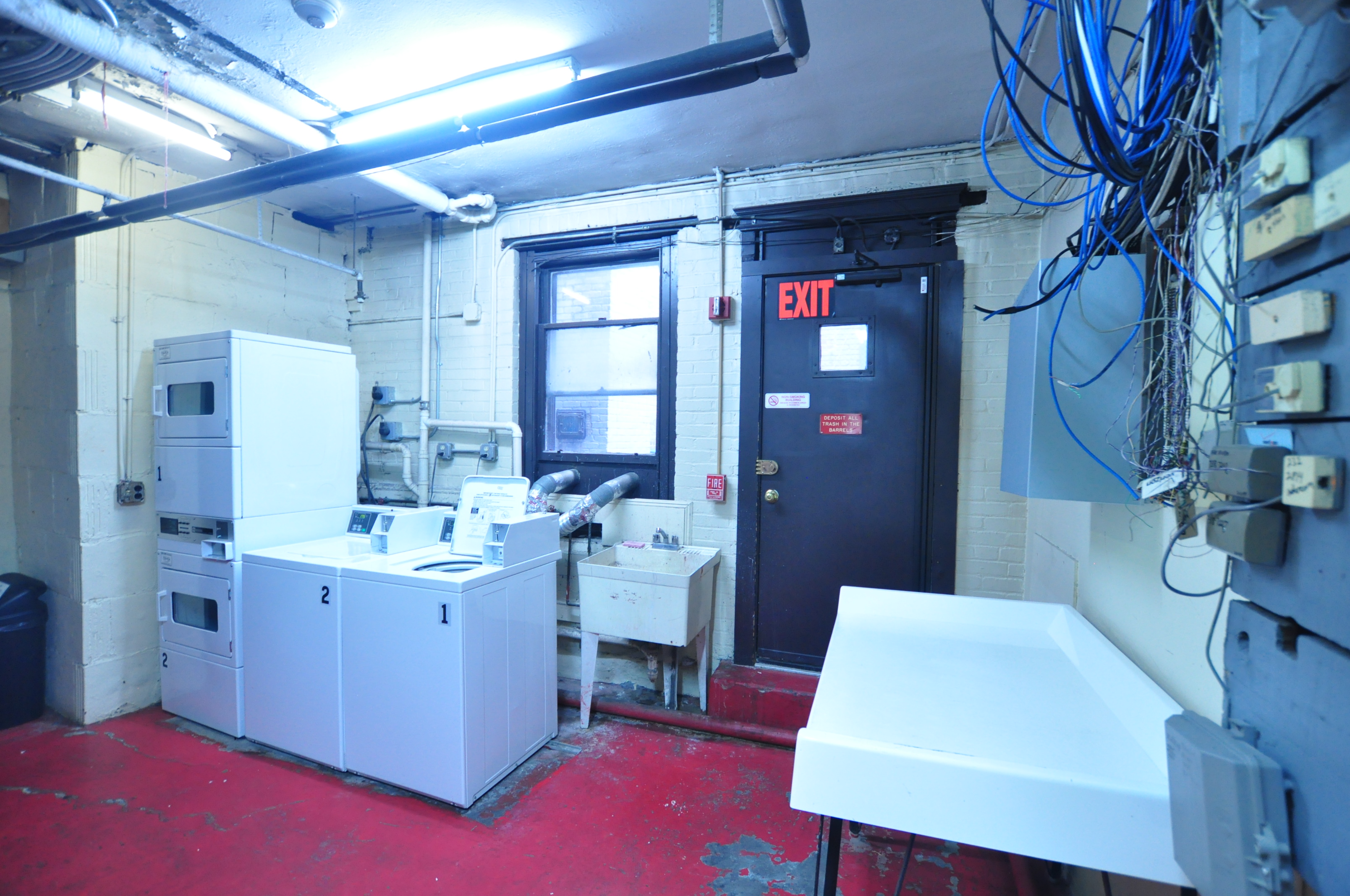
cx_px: 675
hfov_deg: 100.5
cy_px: 448
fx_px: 562
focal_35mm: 15
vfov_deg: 77.2
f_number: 3.5
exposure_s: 1/25
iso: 1000
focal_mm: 10
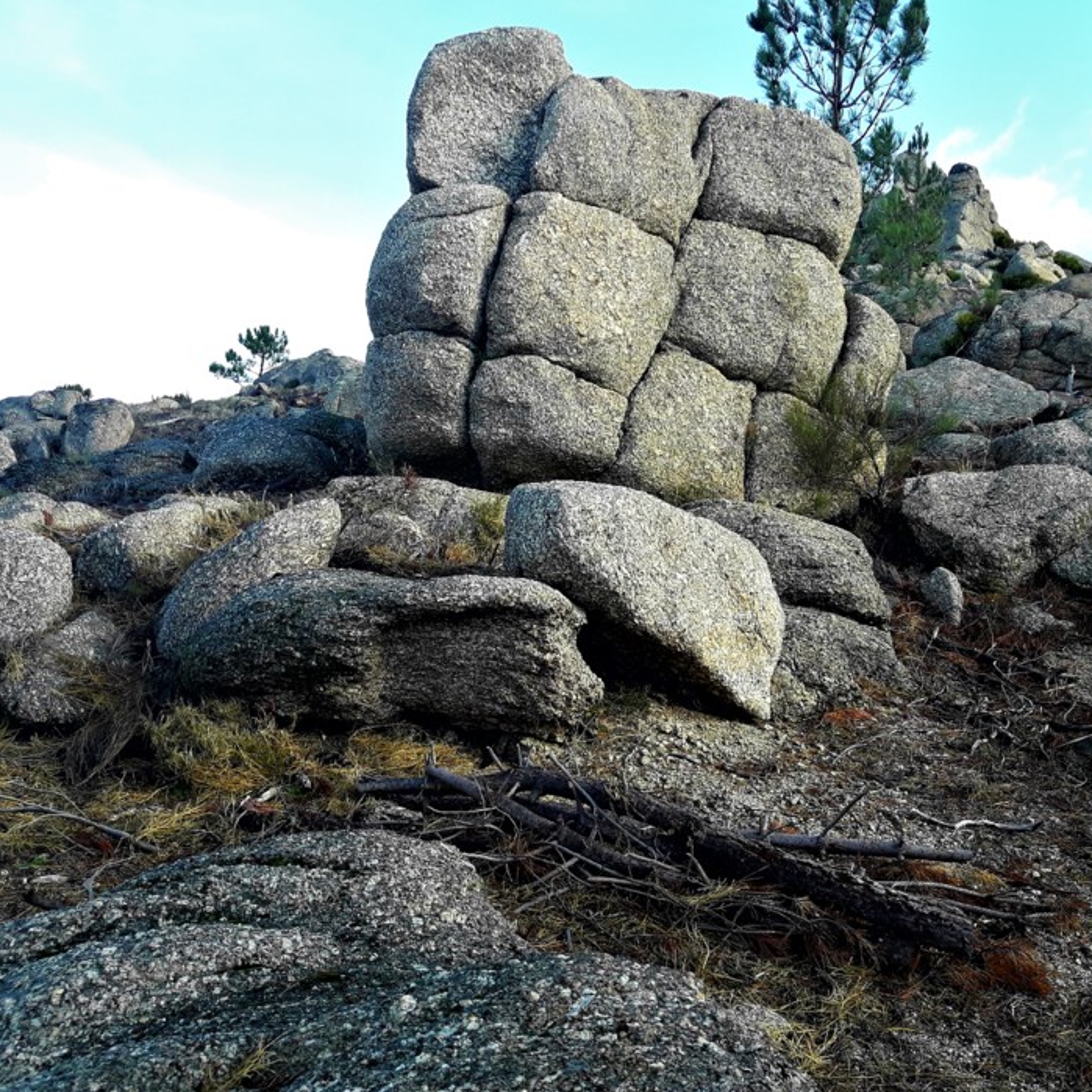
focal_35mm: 34
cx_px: 639
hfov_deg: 48.2
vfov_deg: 48.4
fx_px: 1213
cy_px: 531
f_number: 1.9
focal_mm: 3.7
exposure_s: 1/314
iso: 40
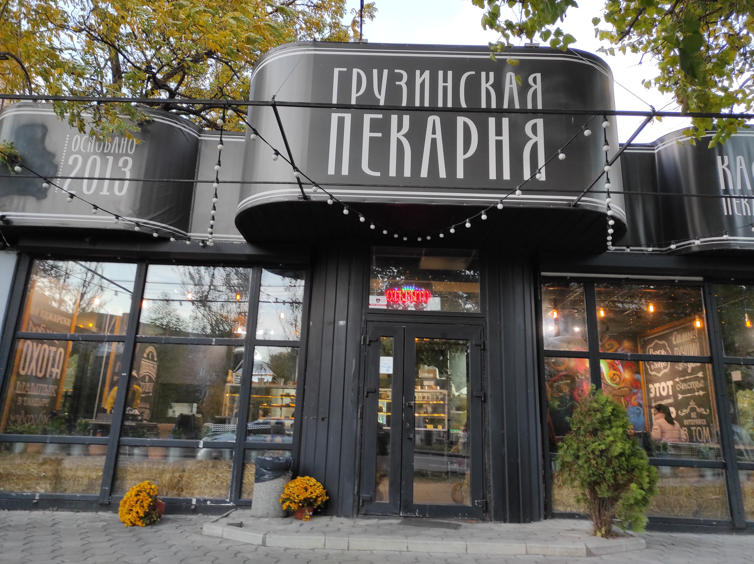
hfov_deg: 69.4
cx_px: 377
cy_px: 282
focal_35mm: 25
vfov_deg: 54.8
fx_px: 544
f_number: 1.89
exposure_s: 1/50
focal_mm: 5.43
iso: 143
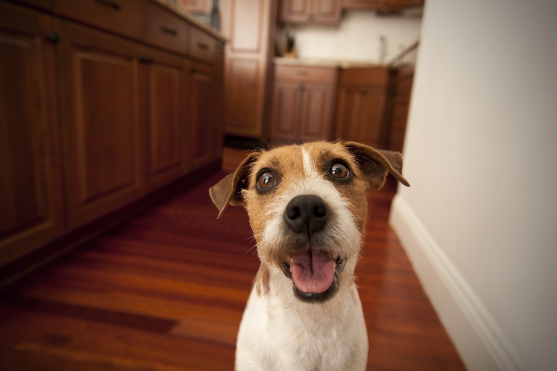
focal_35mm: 24
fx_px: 371
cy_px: 186
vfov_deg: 53.1
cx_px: 278
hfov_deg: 73.8
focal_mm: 24
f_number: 4.5
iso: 200
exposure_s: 1/250
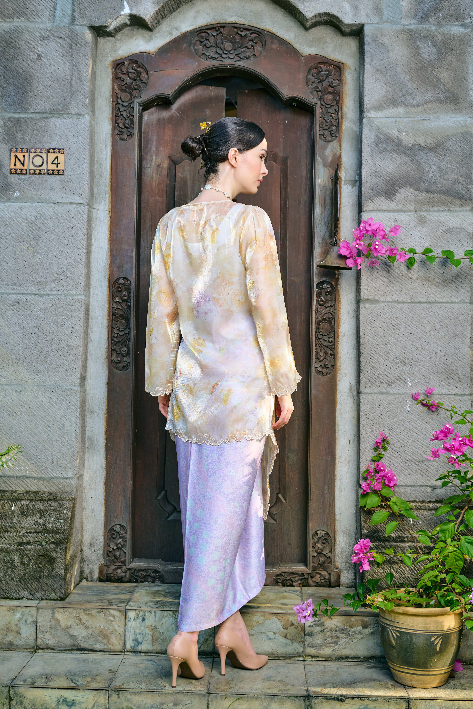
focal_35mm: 48
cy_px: 354
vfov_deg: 41.1
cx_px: 236
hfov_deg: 28.1
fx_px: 946
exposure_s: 1/160
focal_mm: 48
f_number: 6.3
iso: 250
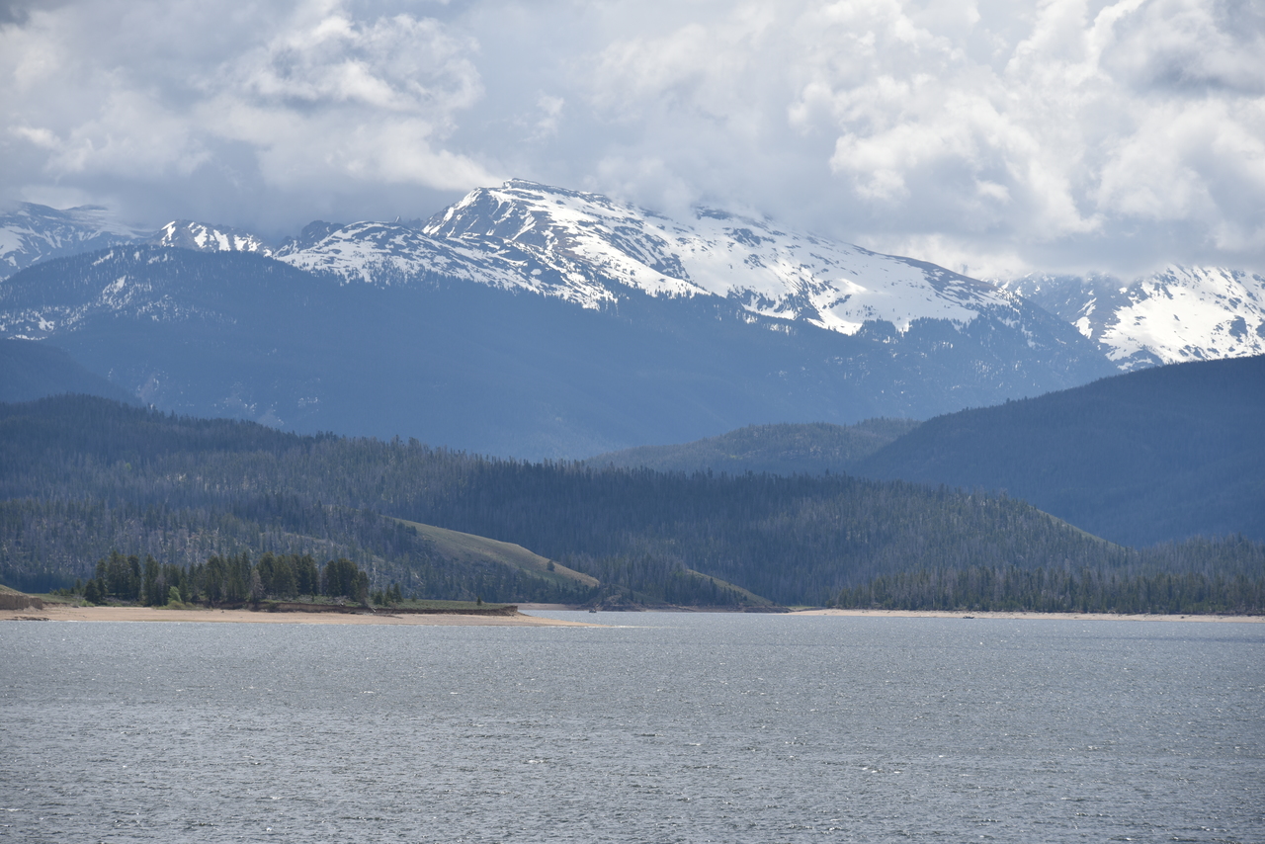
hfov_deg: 10.8
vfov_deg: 7.2
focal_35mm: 190
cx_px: 632
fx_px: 6677
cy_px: 422
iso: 100
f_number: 9
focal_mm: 190
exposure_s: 1/400
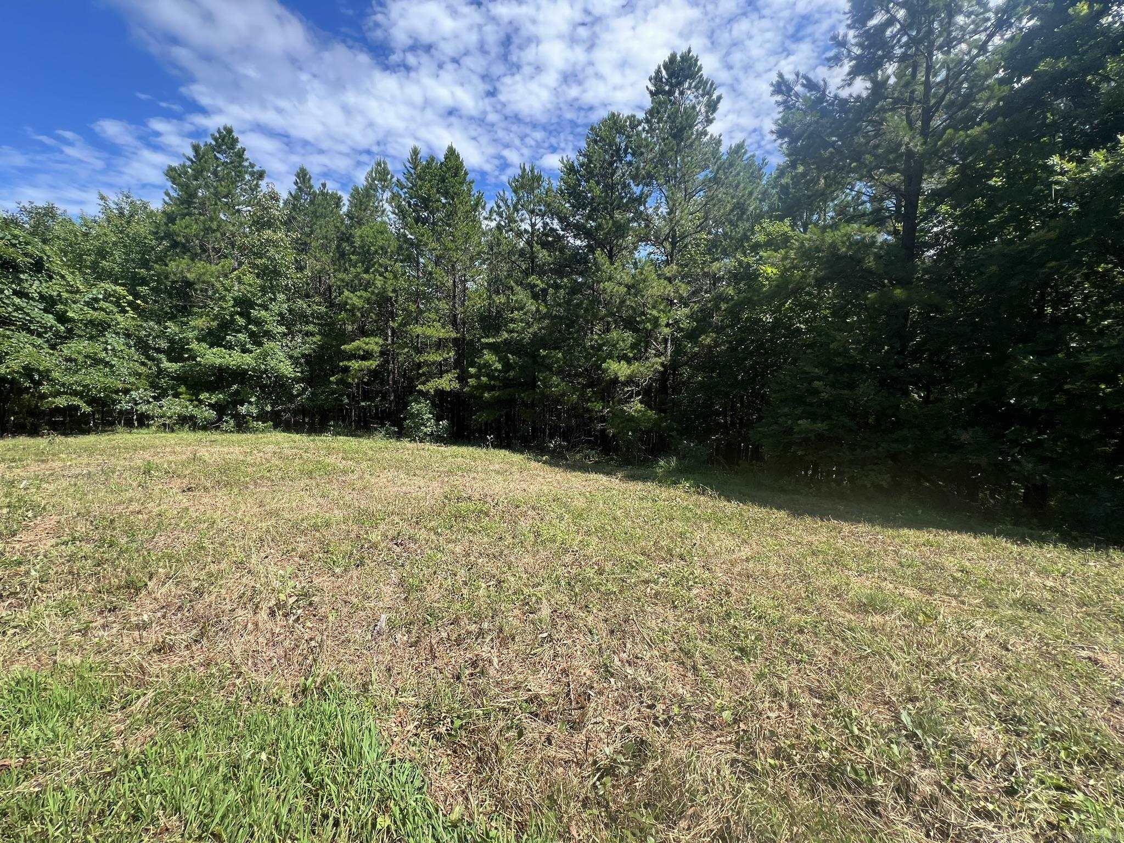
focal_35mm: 13
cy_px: 422
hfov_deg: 106.2
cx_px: 562
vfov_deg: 89.9
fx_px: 422
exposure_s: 1/499
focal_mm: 1.57
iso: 32
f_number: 1.8
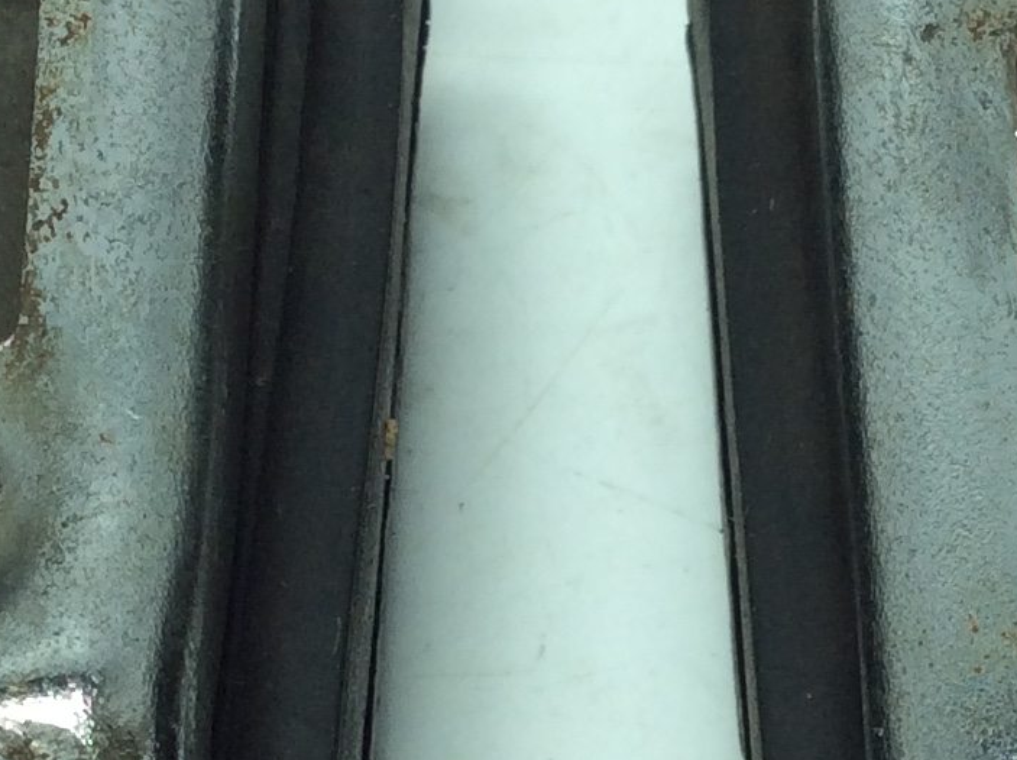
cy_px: 486
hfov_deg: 16.7
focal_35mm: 118
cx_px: 584
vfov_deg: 12.5
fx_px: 3461
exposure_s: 1/379
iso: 32
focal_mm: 3.3
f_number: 2.4
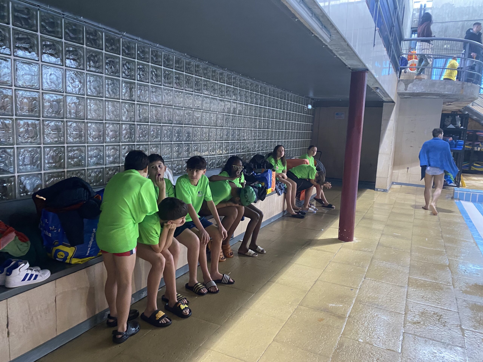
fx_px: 363
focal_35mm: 26
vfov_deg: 53.1
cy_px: 181
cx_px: 242
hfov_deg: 67.3
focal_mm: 4.25
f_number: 1.8
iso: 500
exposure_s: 1/33
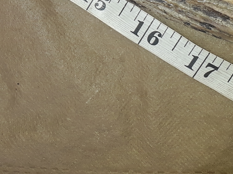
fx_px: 680
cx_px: 15
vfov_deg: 13.6
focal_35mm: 101
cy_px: -106
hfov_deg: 19.0
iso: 50
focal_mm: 3.6
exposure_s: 1/100
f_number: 1.9
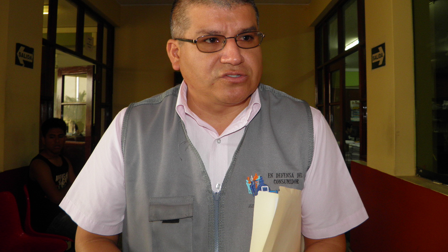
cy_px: 97
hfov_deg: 62.6
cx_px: 222
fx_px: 368
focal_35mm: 31
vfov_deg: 37.6
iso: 100
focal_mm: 4.9
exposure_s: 1/30
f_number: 2.8
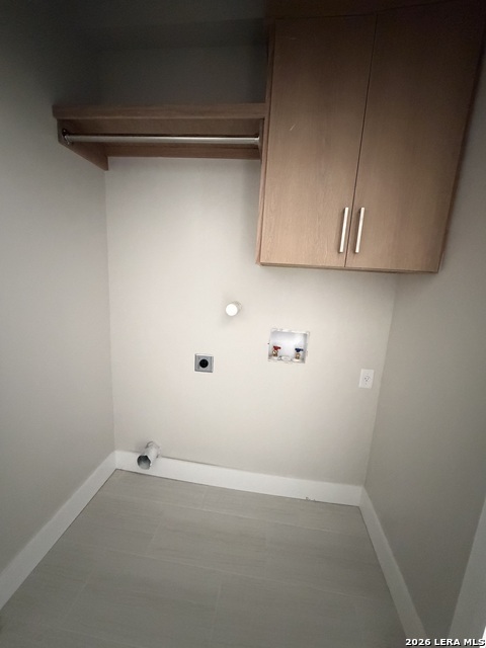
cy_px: 324
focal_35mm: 14
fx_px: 262
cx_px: 243
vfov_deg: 102.1
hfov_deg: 85.7
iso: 1250
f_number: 2.2
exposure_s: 1/60
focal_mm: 2.22
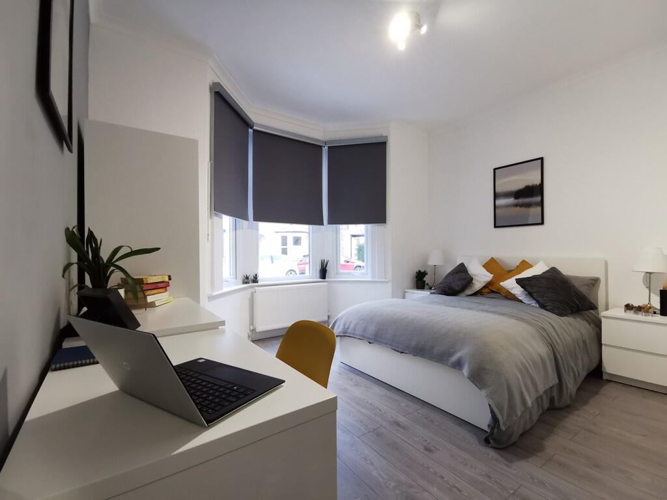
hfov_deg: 94.5
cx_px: 334
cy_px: 250
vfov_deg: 78.1
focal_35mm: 16
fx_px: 308
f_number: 2.2
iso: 400
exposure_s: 1/33.3
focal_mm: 2.35
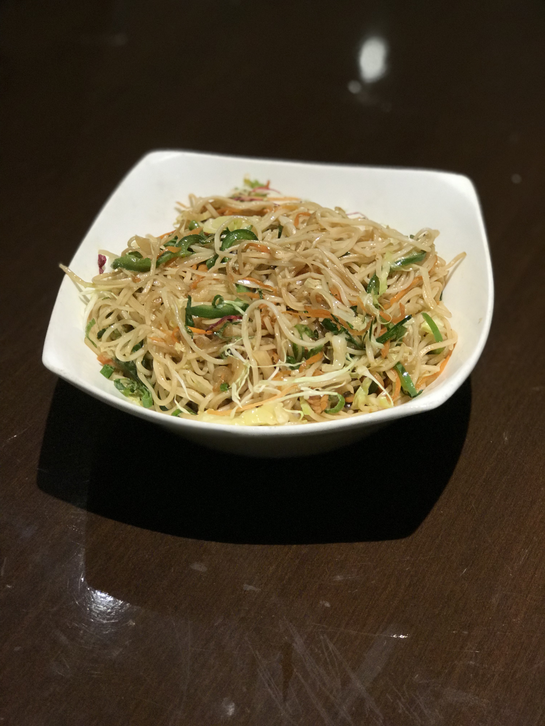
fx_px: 1197
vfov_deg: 33.8
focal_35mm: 57
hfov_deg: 25.7
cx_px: 272
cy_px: 363
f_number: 2.8
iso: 80
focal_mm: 6.6
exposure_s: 1/50
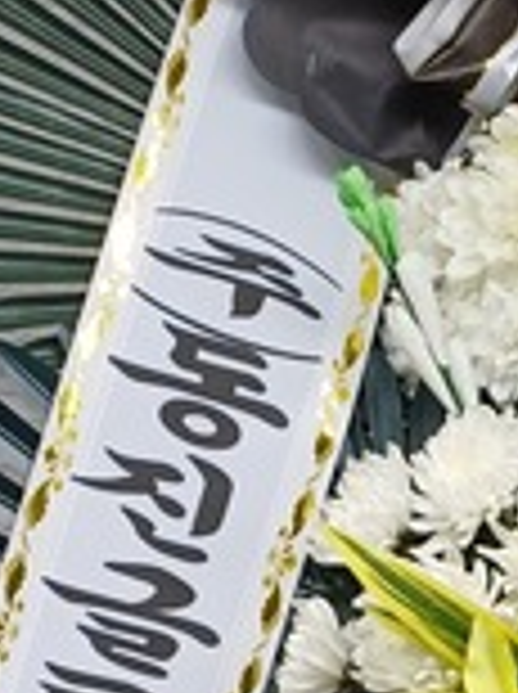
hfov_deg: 11.1
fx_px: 2601
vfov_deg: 14.2
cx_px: 649
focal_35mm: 130
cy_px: 1048
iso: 50
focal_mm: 4.65
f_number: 1.8
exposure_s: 1/120
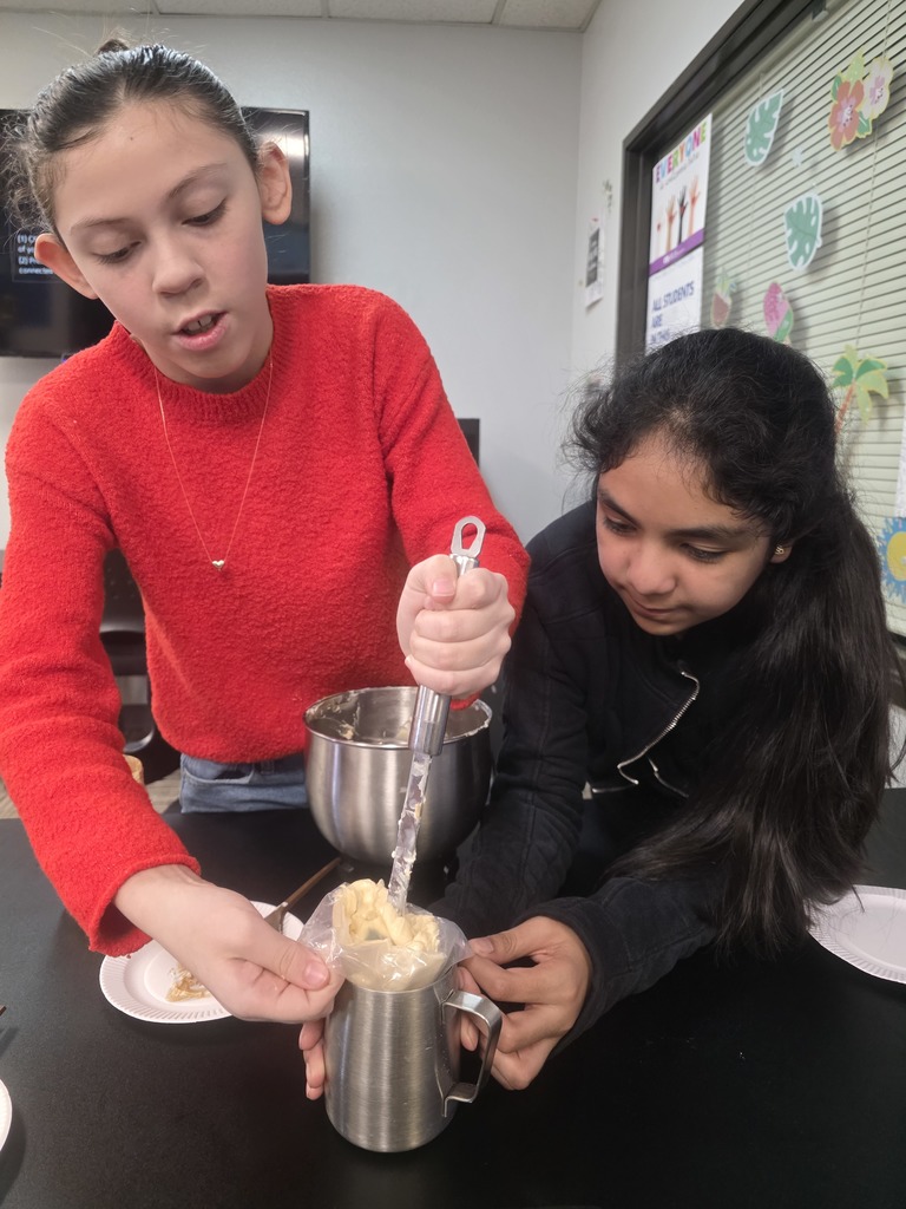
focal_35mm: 23
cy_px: 604
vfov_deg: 73.9
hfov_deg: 58.9
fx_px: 803
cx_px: 453
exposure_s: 1/120
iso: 640
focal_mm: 6.3
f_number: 1.7
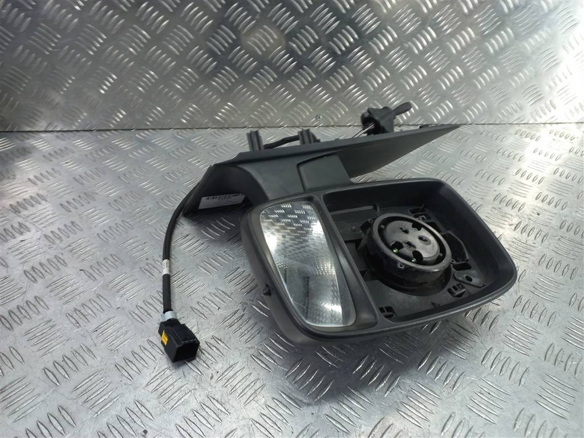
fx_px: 422
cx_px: 292
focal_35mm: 25
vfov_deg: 54.9
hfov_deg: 69.4
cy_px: 219
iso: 80
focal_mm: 4.6
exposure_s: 1/50
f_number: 1.8
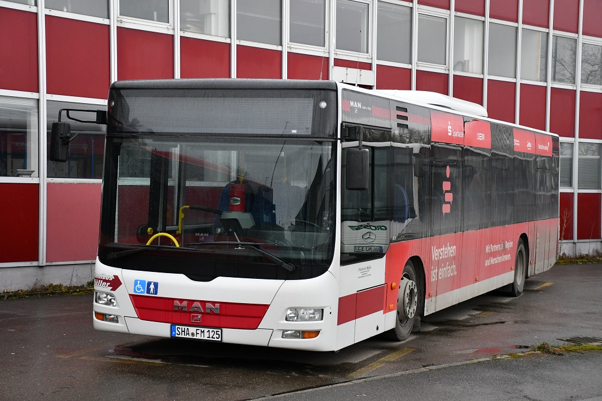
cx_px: 301
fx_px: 1053
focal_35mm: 63
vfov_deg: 21.6
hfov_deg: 31.9
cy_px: 200
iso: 1600
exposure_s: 1/800
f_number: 4.5
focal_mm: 42
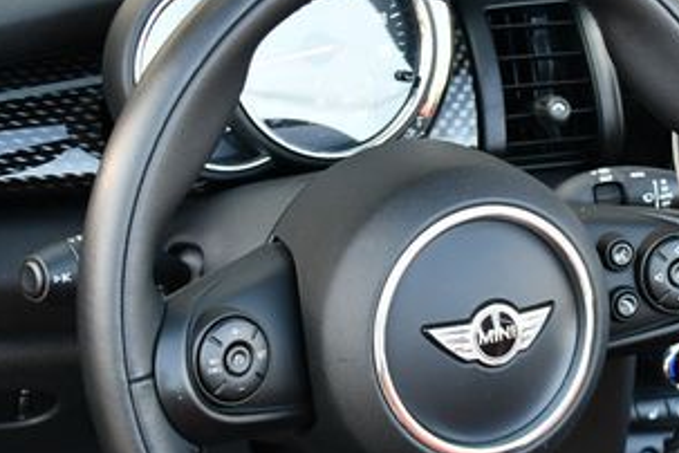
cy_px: 309
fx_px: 1754
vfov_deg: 14.7
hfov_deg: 21.8
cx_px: 491
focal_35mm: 93
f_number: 4
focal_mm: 22
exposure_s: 1/250
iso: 720
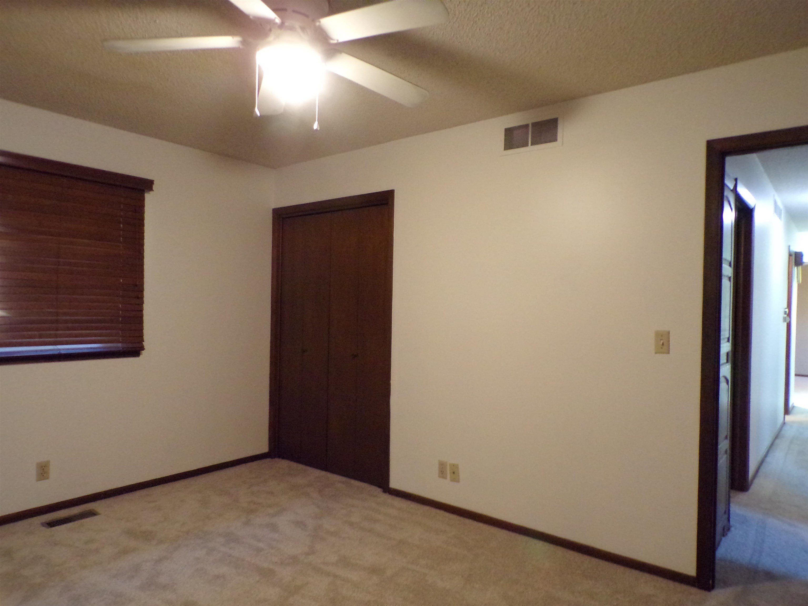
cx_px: 404
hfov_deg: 71.6
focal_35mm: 24
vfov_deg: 56.8
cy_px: 303
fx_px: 560
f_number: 3
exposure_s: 1/17
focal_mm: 4.3
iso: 639
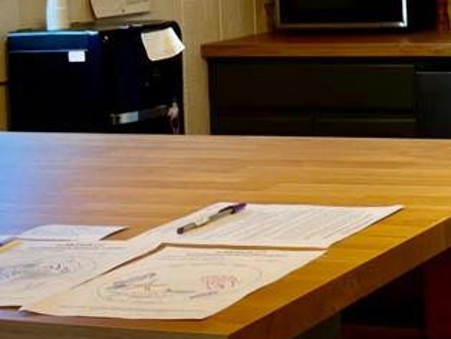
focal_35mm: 110
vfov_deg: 13.1
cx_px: 529
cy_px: -68
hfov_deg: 17.1
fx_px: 1434
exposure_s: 1/60
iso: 100
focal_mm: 6.76
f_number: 1.78
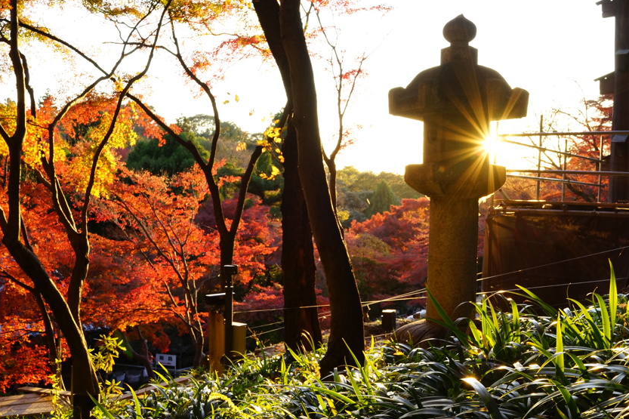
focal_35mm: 43
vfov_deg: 31.2
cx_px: 322
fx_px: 751
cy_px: 232
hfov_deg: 45.4
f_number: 11
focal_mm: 35
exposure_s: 1/50
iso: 800
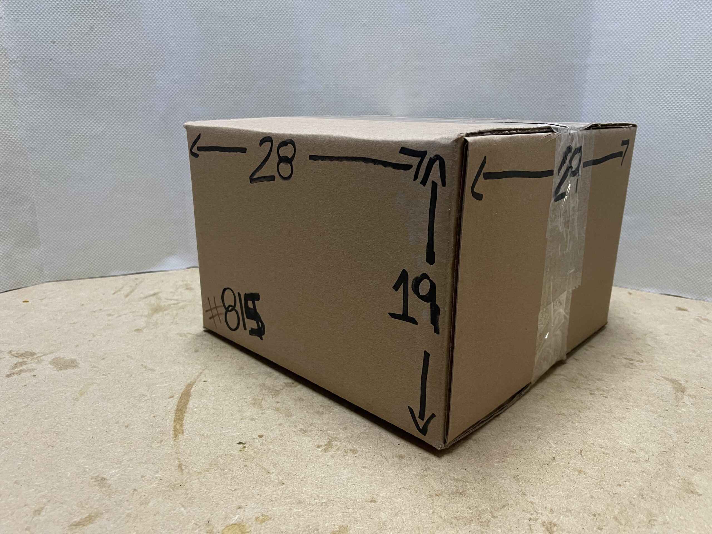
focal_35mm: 25
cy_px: 267
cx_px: 356
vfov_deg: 54.9
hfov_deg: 69.4
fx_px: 514
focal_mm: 5.1
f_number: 1.6
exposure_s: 1/40
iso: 400
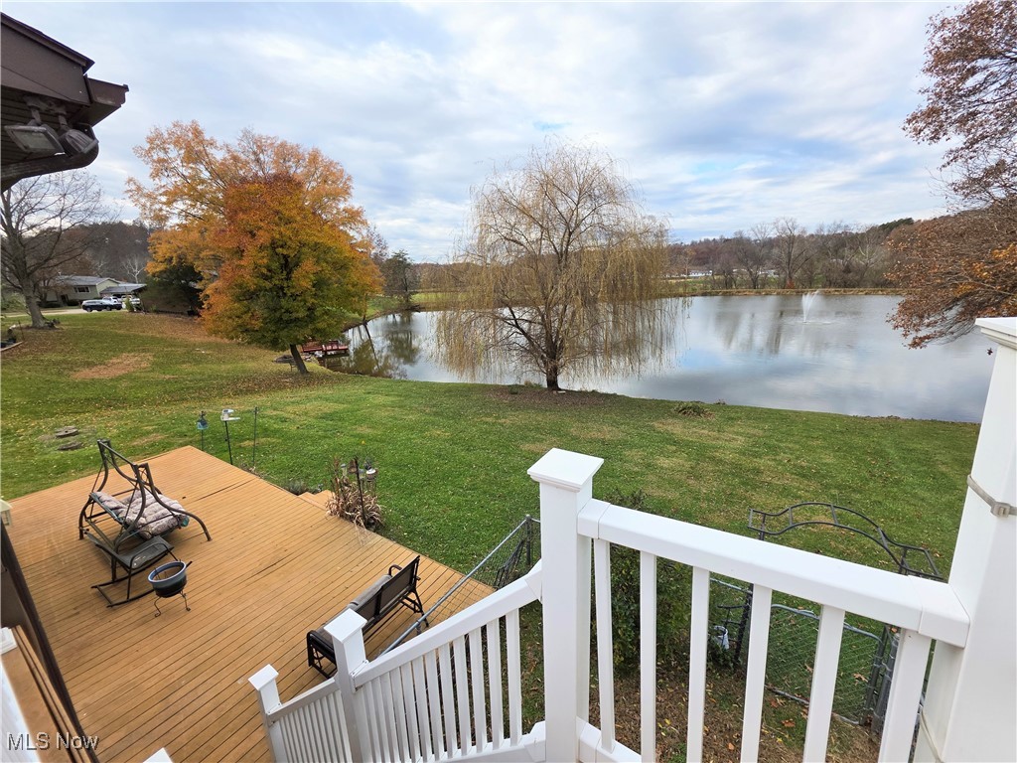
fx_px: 382
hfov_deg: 106.2
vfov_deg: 89.9
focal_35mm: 13
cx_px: 508
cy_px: 382
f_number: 1.9
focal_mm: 2.2
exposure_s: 1/1076
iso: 40
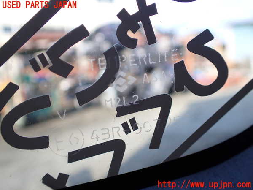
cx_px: 126
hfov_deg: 60.0
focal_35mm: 30
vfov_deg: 46.8
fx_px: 219
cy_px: 95
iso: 100
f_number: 2.3
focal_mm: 5.4
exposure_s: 1/125
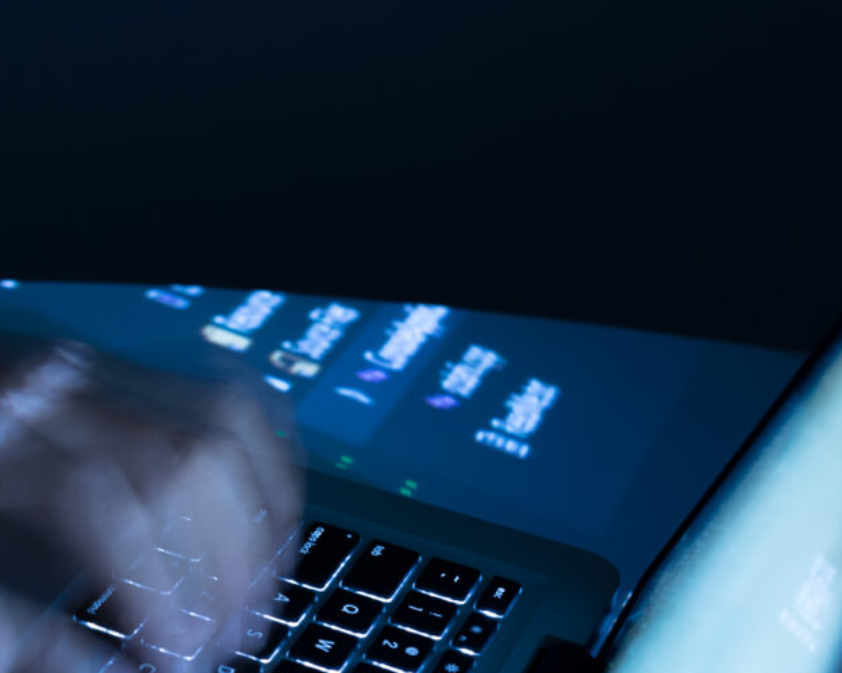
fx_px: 2018
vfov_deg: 18.6
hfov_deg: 22.7
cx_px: 8
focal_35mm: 81
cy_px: 618
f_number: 4
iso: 400
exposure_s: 1/4
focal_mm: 35
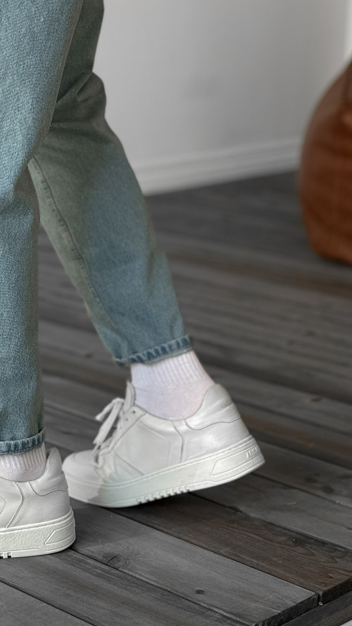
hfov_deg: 13.7
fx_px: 1444
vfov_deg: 24.2
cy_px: 146
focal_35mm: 87
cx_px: 22
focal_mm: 6.86
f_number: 1.8
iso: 100
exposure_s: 1/80
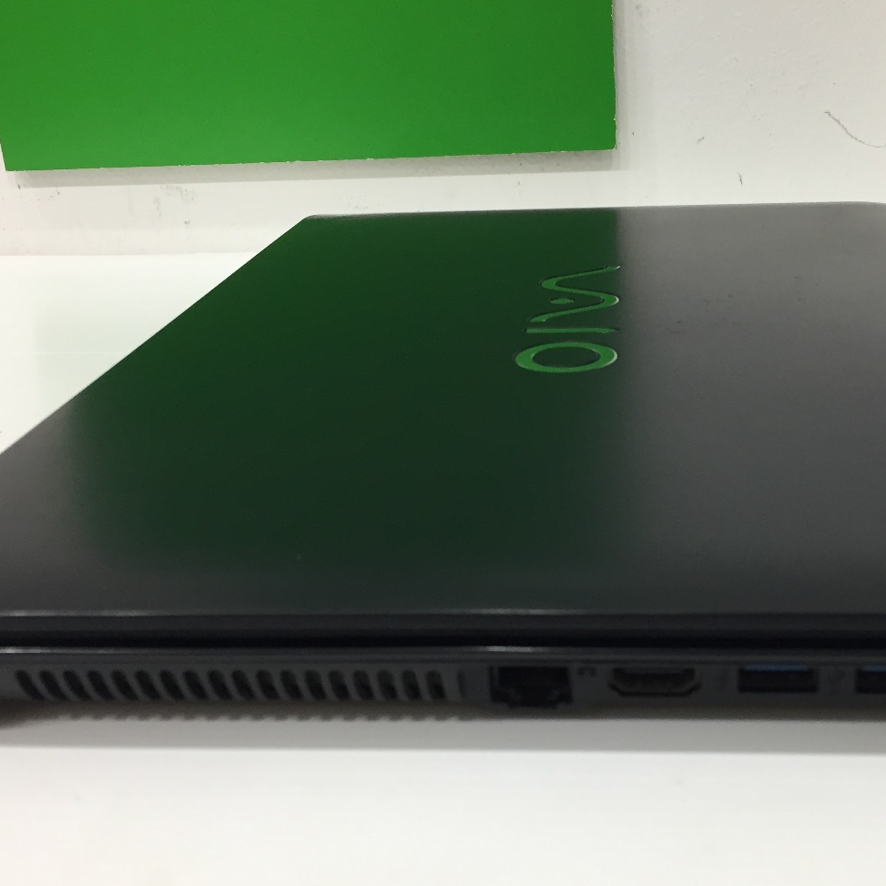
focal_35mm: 43
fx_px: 1245
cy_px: 449
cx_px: 565
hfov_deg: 38.9
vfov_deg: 39.2
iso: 100
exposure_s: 1/33
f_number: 2.2
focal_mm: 4.15
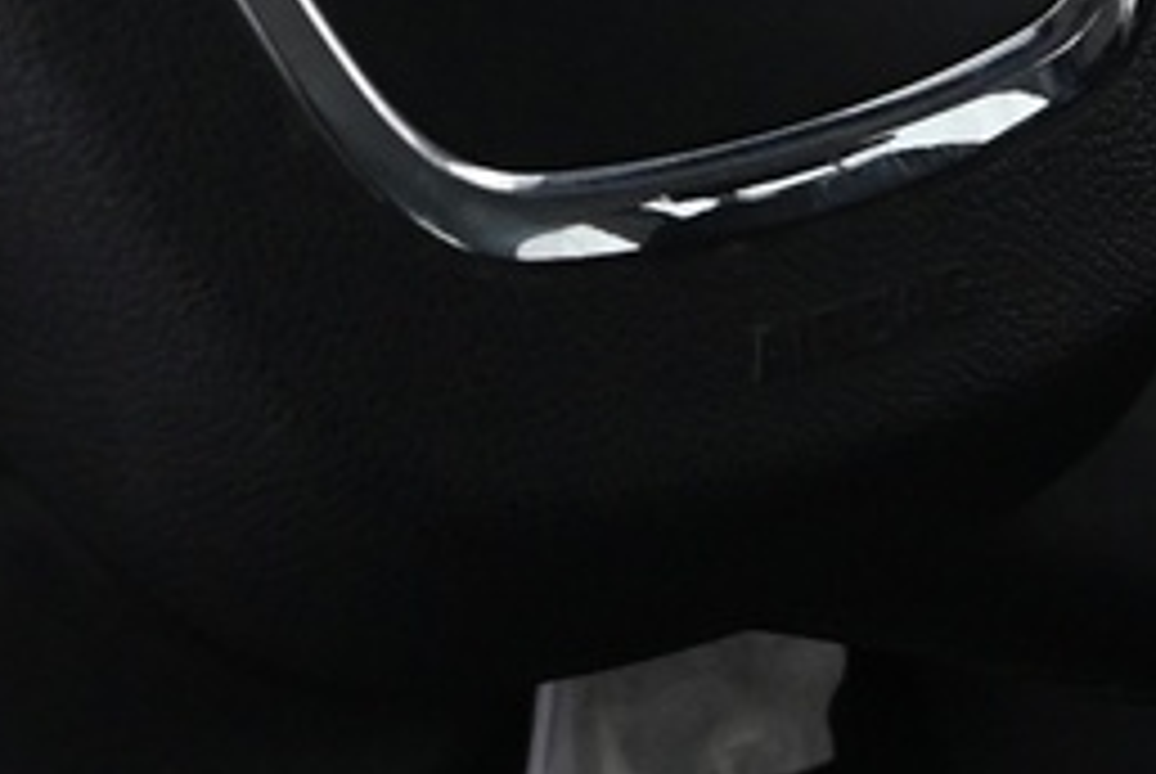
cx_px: 382
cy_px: -171
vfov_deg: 6.3
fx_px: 6981
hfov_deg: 9.5
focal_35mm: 217
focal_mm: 23
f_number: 4.2
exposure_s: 1/25
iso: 1600
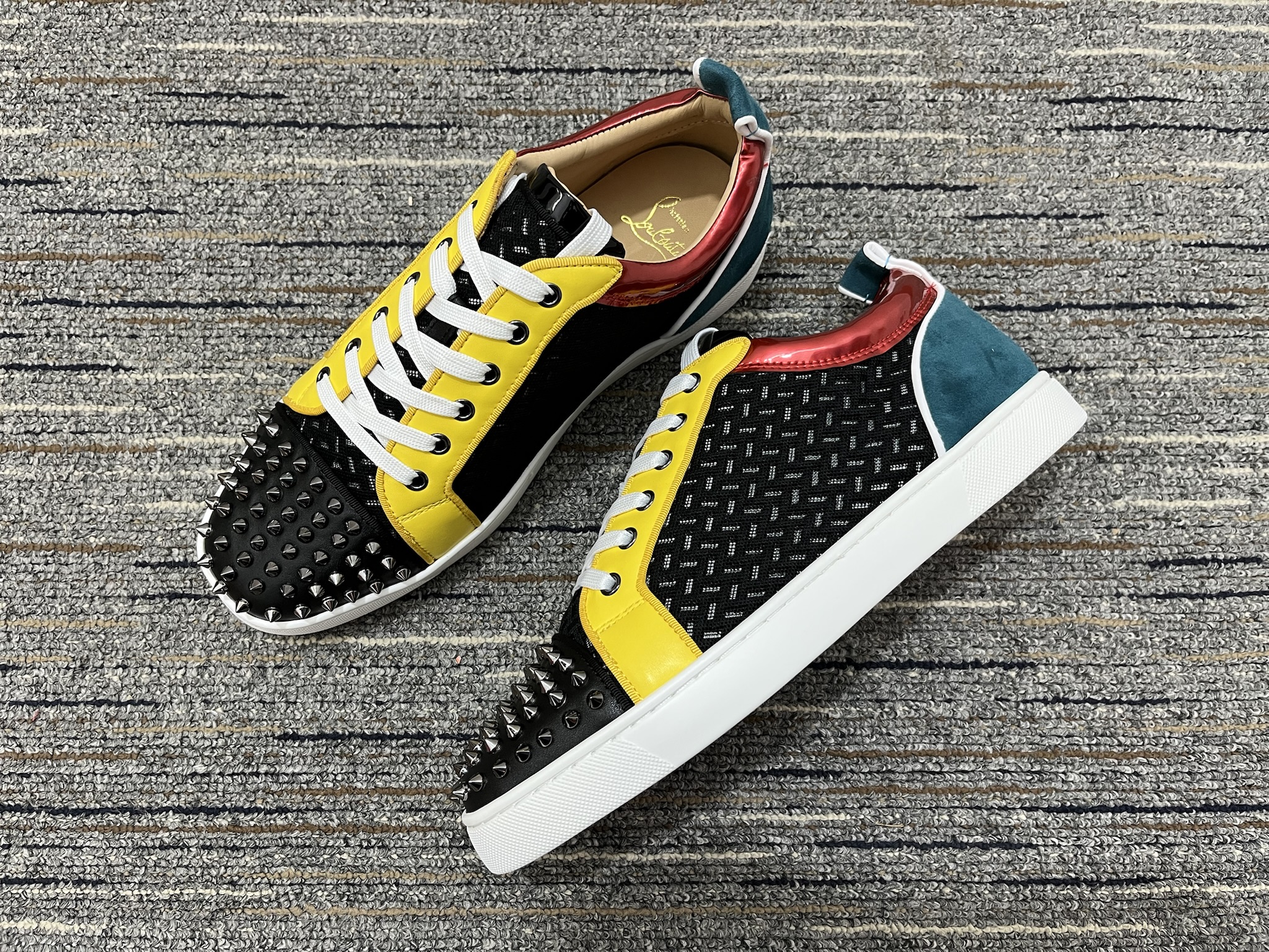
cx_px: 634
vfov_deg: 53.1
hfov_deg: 67.3
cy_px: 476
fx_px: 953
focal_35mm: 26
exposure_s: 1/60
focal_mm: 5.1
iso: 125
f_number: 1.6
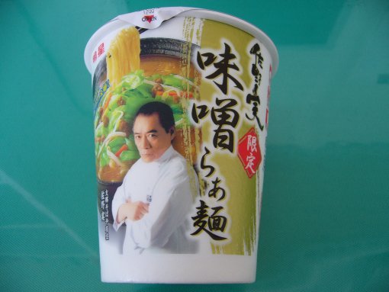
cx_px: 194
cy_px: 146
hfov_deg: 52.6
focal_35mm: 35
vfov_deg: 40.7
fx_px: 394
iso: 125
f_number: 2.8
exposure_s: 1/15
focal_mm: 5.8
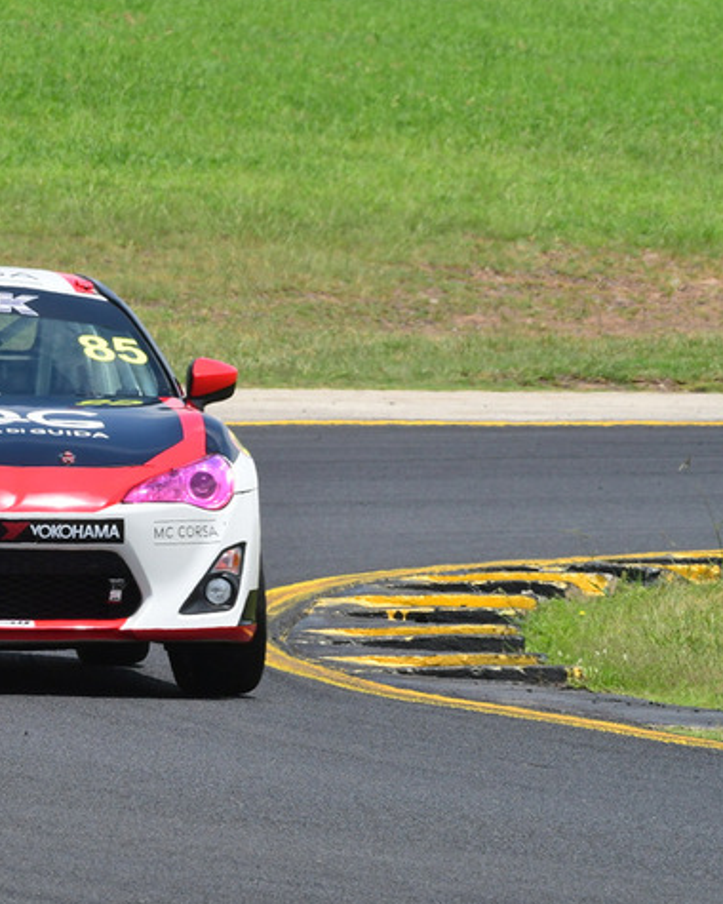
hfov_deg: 2.4
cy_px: 419
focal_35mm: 640
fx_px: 17118
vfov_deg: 3.0
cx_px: -36
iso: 640
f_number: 14
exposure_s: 1/640
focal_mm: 270
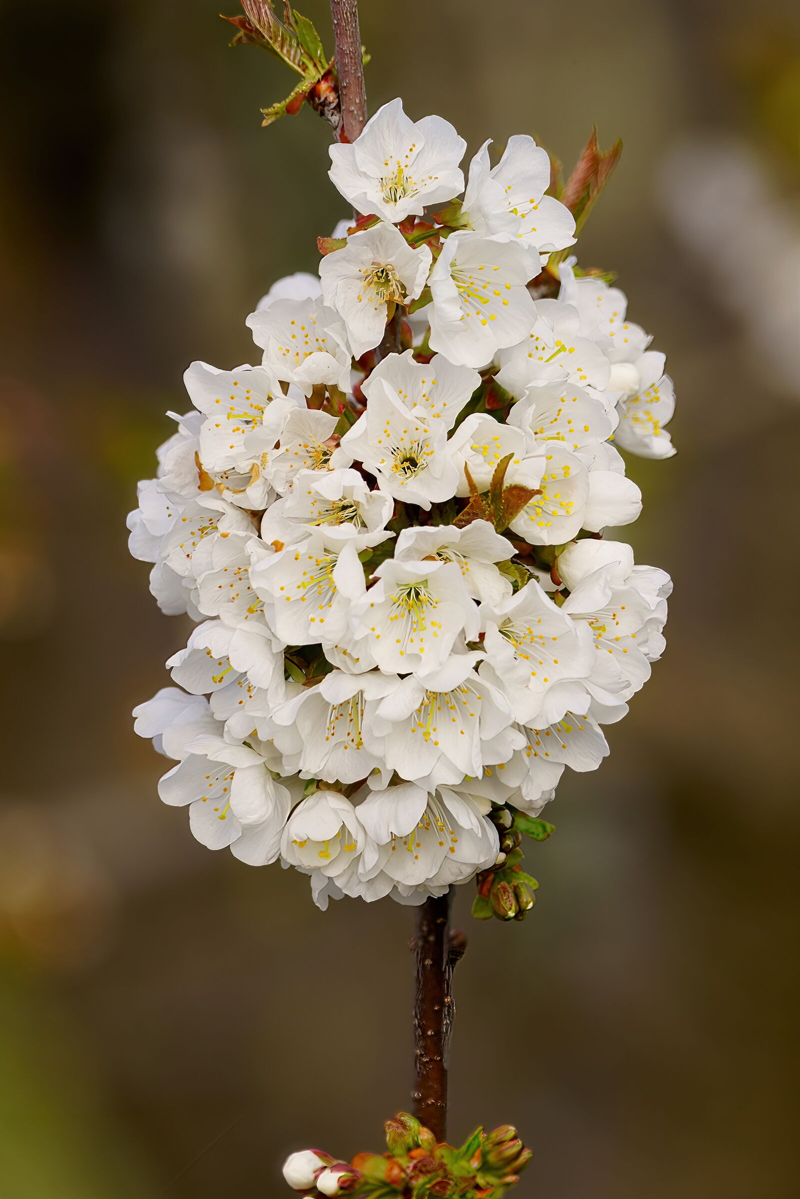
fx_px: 9995
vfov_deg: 6.9
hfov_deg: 4.6
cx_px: 400
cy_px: 600
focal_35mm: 300
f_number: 6.3
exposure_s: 1/400
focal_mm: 200
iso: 100
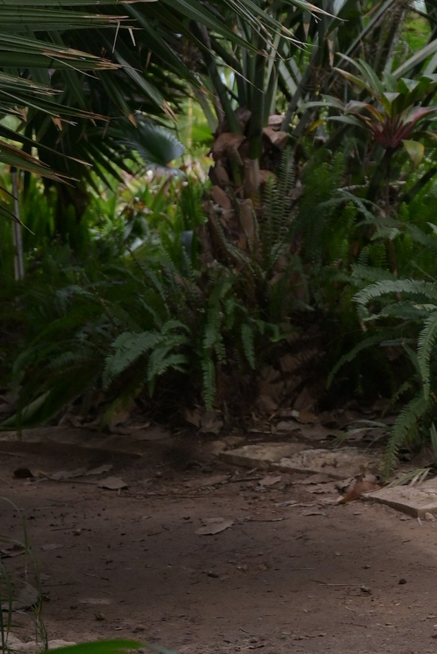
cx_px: 815
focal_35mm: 131
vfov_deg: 15.0
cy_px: -157
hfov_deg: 9.9
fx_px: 2383
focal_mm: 32.5
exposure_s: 1/160
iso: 250
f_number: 3.5
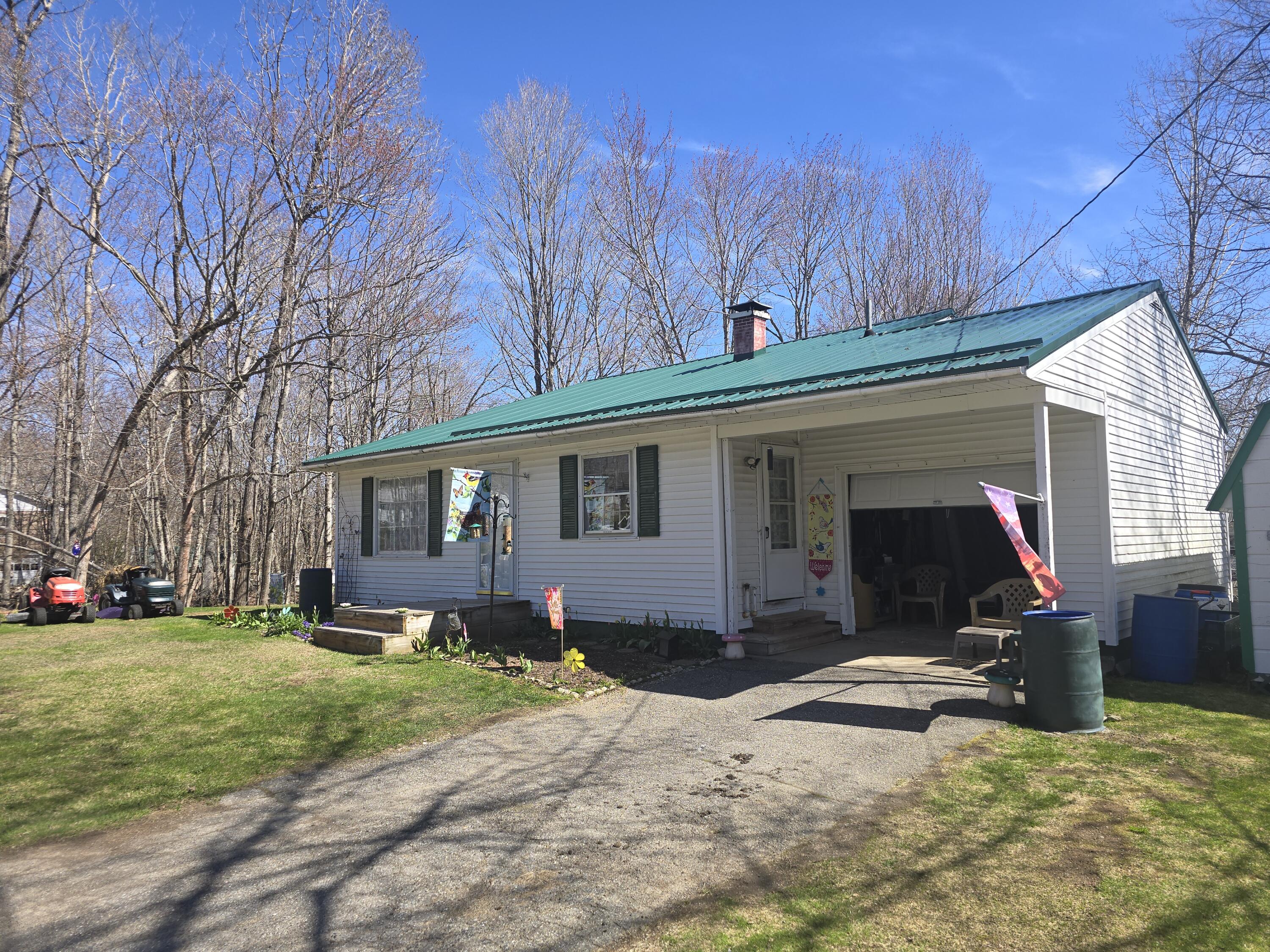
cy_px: 476
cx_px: 635
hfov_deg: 73.9
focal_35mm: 23
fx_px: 844
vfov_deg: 58.9
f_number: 1.7
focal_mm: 6.3
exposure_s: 1/535
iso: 12
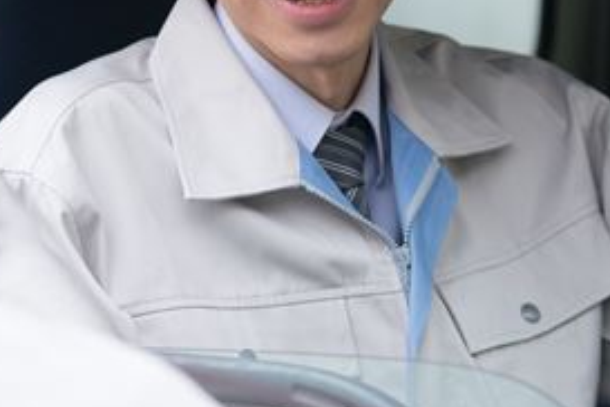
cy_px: 168
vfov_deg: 5.9
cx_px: 235
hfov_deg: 8.9
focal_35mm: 232
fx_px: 3931
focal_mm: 88
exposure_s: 1/250
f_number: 2.8
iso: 400
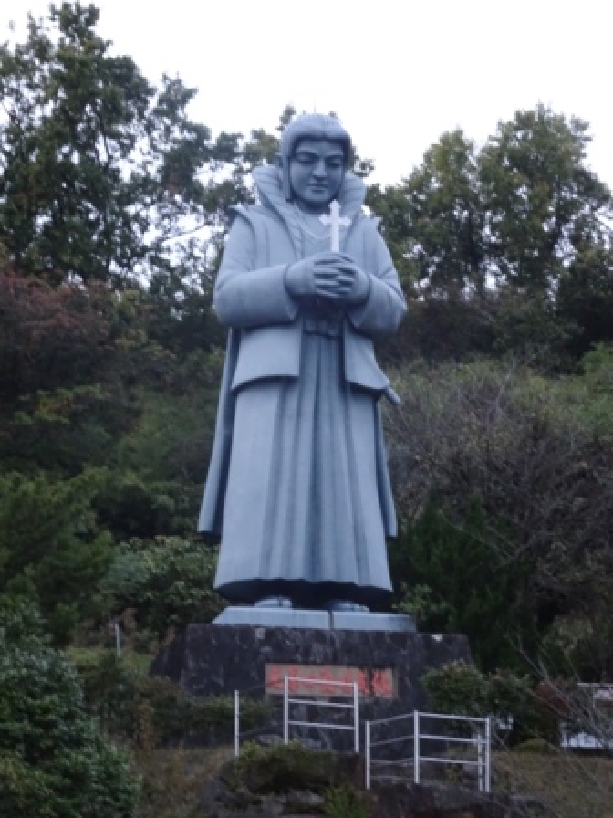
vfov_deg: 15.5
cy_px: 409
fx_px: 2999
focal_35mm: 127
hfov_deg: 11.7
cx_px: 306
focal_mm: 21.66
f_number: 5.6
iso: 800
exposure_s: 1/10
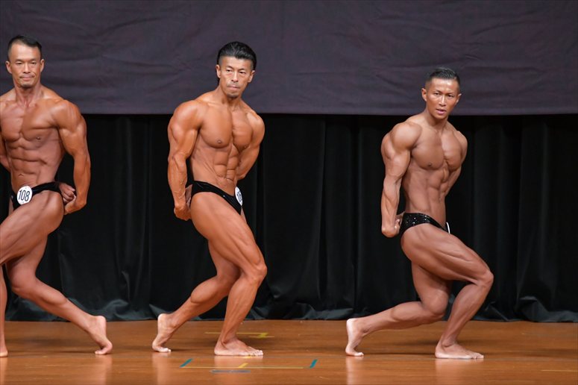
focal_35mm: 300
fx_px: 4814
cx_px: 289
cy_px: 192
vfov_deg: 4.6
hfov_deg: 6.9
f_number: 5.6
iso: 5000
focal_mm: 200
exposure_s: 1/400
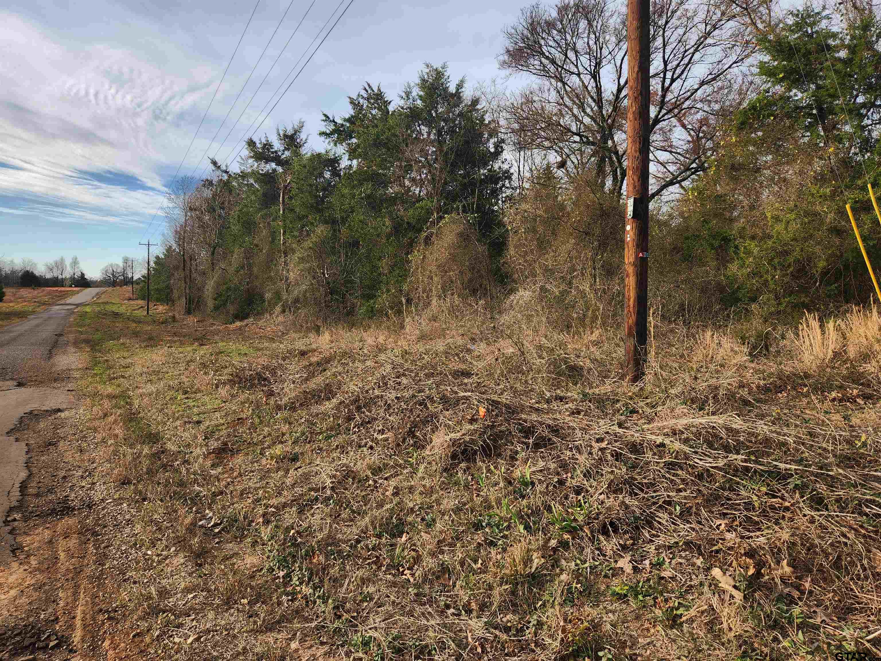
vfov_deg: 58.9
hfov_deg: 73.9
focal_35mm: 23
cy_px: 330
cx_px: 440
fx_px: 585
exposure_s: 1/682
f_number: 1.8
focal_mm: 5.4
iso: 20
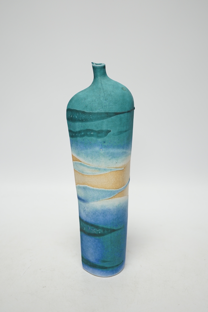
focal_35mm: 45
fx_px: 390
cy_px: 156
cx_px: 104
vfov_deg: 43.6
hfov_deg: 29.9
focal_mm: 30
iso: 250
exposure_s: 1/60
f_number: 3.5
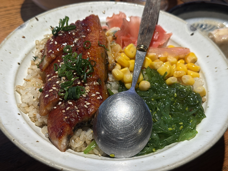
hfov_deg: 39.7
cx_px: 114
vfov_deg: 30.3
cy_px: 86
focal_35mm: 48
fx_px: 316
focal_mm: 6.76
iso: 64
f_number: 1.78
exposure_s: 1/160
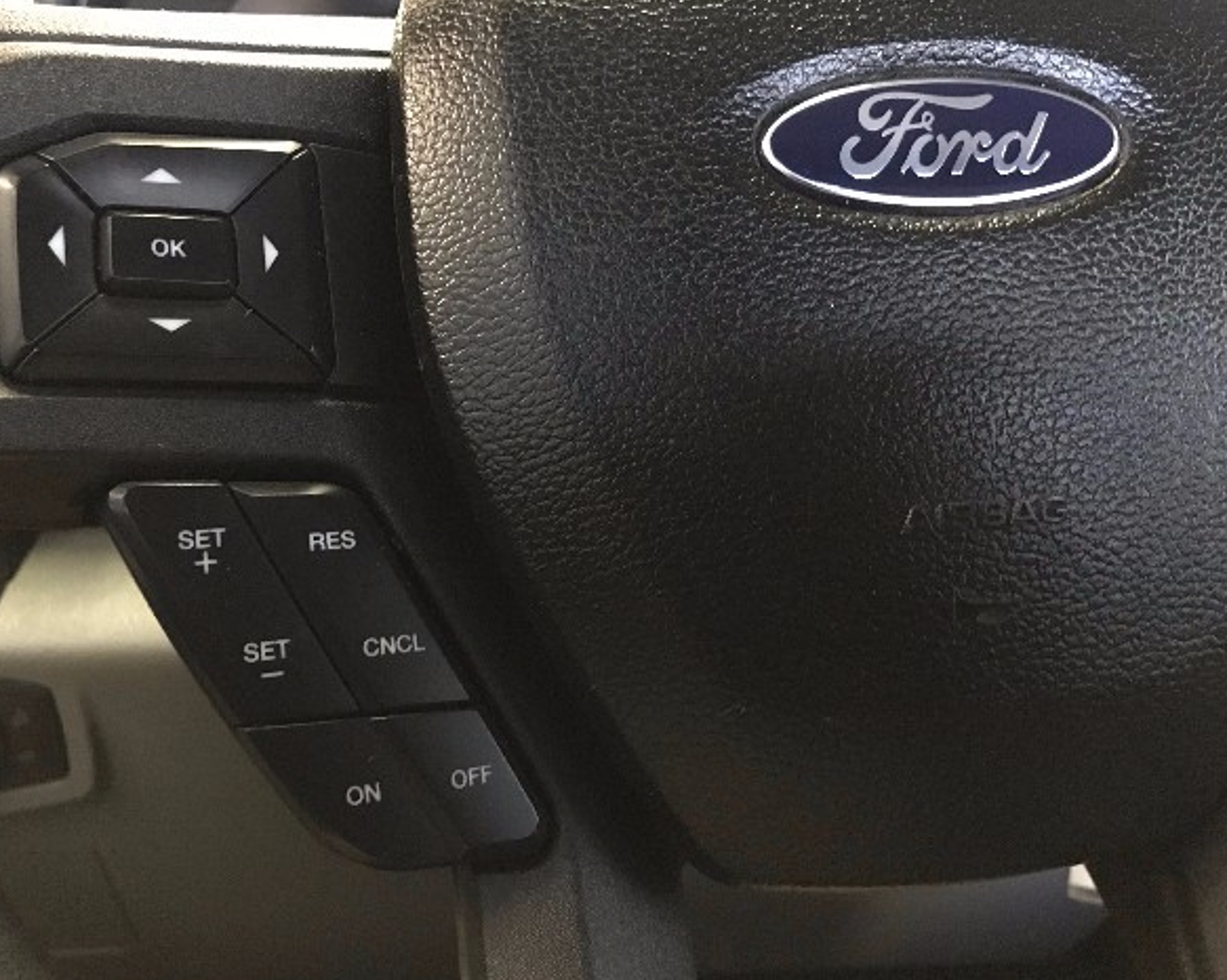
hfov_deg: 58.7
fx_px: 1089
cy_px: 498
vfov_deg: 48.5
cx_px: 579
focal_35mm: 30
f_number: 1.8
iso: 250
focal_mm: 3.99
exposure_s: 1/4
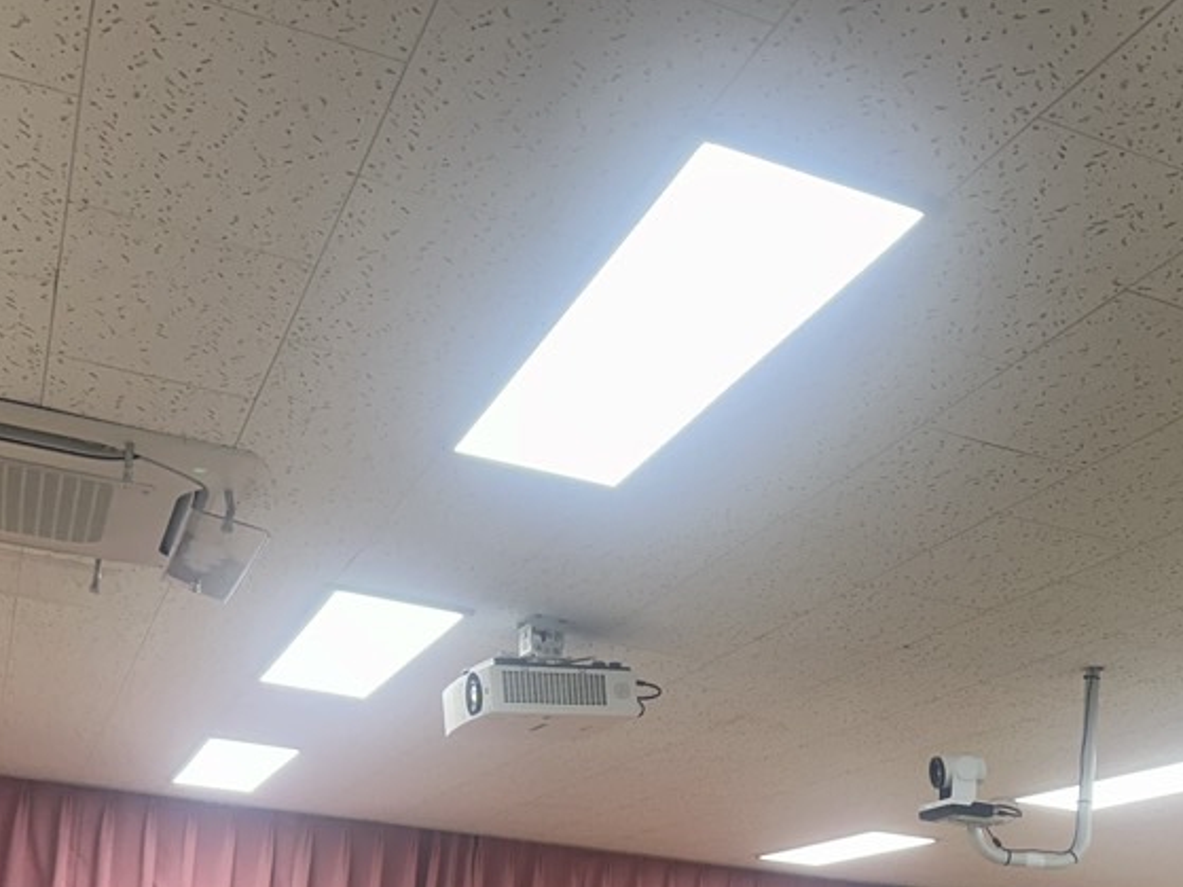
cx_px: 1016
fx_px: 1879
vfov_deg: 24.6
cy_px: 999
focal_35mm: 55
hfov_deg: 33.5
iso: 125
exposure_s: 1/120
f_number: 1.78
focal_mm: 6.86
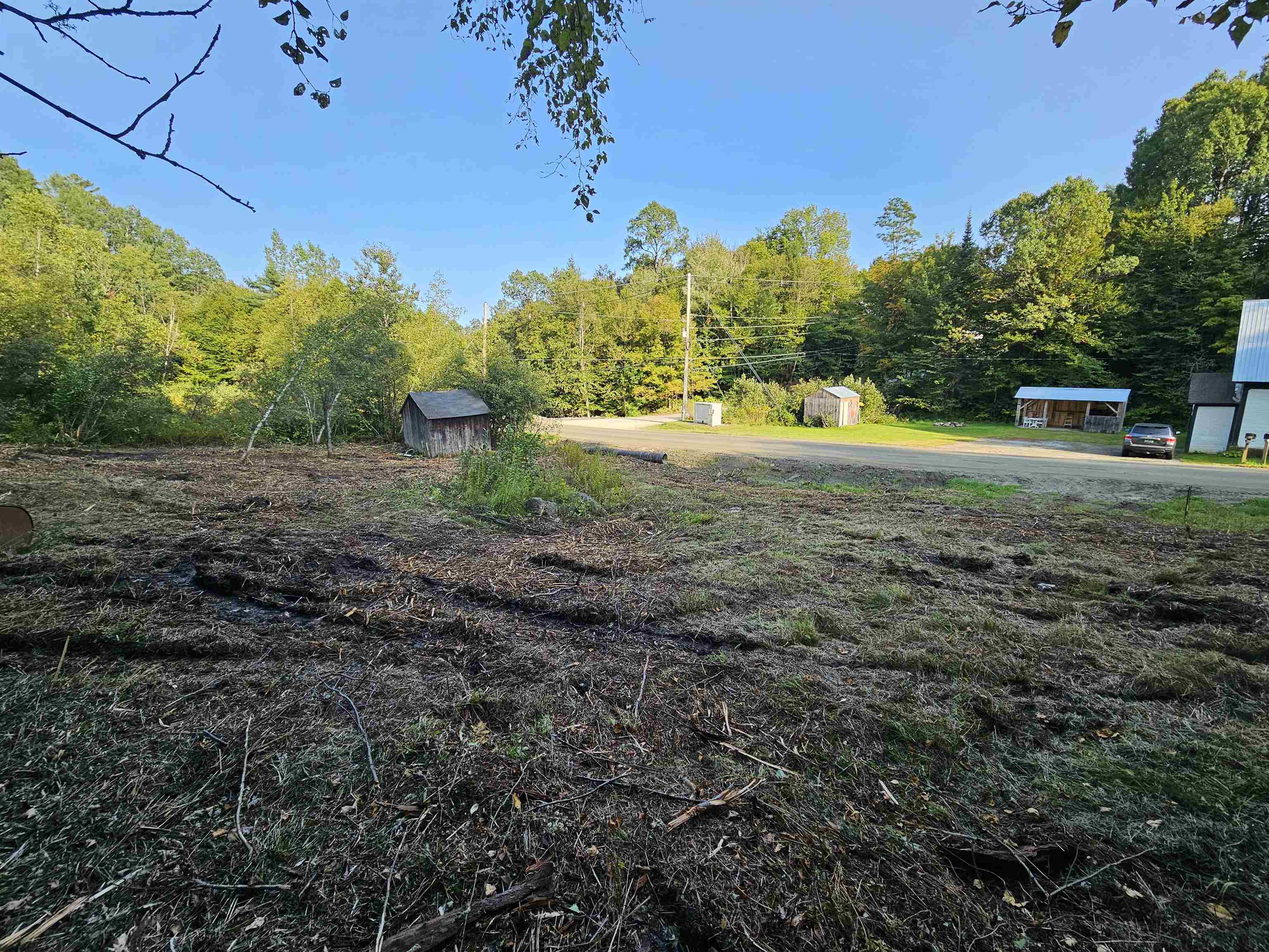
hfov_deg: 106.2
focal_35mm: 13
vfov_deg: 89.9
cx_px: 634
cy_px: 476
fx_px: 477
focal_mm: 2.2
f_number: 2.2
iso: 50
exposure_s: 1/503
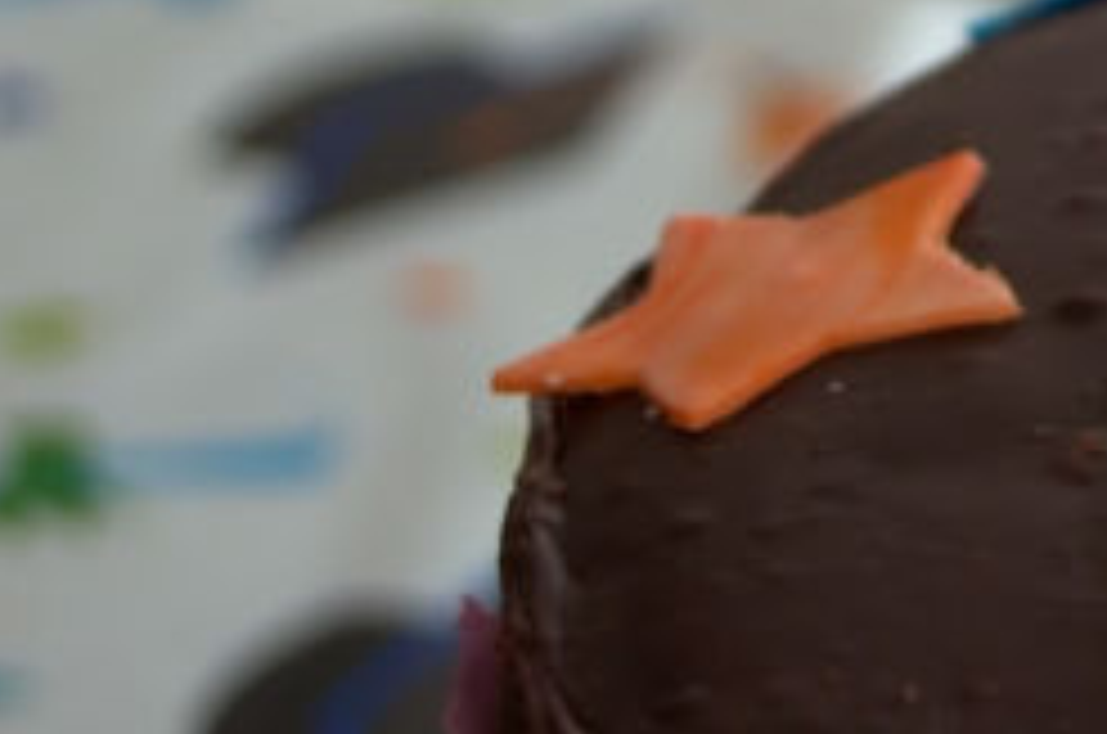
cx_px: 1683
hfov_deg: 8.0
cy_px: -333
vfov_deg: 5.3
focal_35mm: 254
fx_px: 7795
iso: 220
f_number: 4.8
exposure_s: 1/60
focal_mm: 52
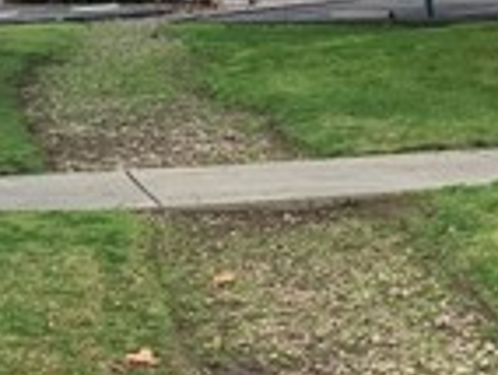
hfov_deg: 16.8
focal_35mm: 117
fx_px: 1686
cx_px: 214
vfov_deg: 12.6
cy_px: 56
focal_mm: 4.25
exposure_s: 1/620
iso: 25
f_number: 1.8
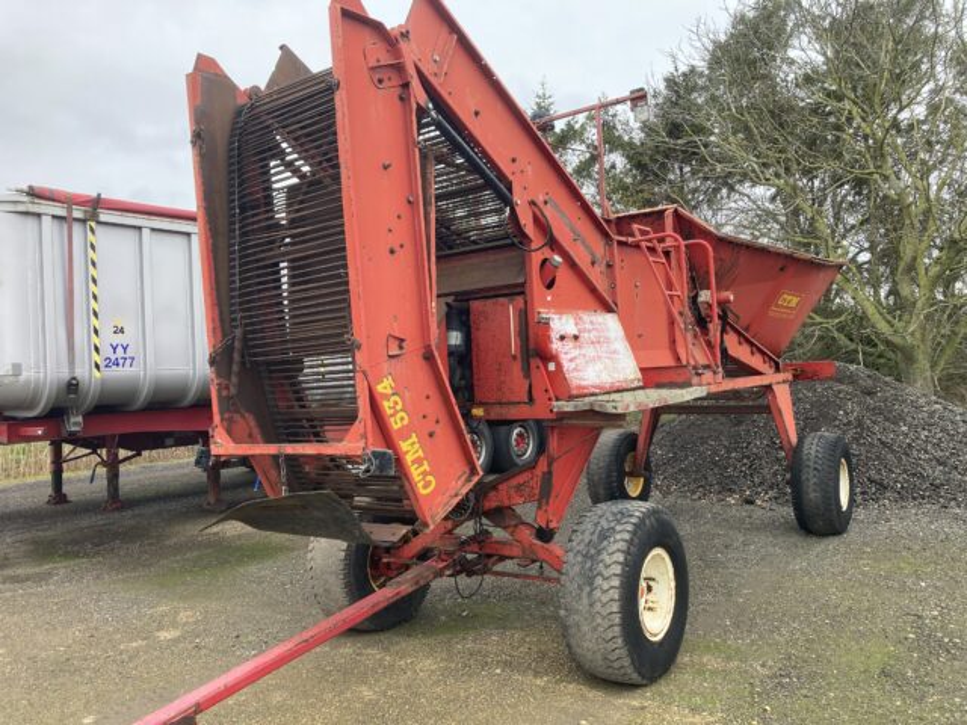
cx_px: 484
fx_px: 782
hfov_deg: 63.4
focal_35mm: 28
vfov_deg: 49.7
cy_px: 362
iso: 25
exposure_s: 1/122
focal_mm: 3.99
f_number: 1.8
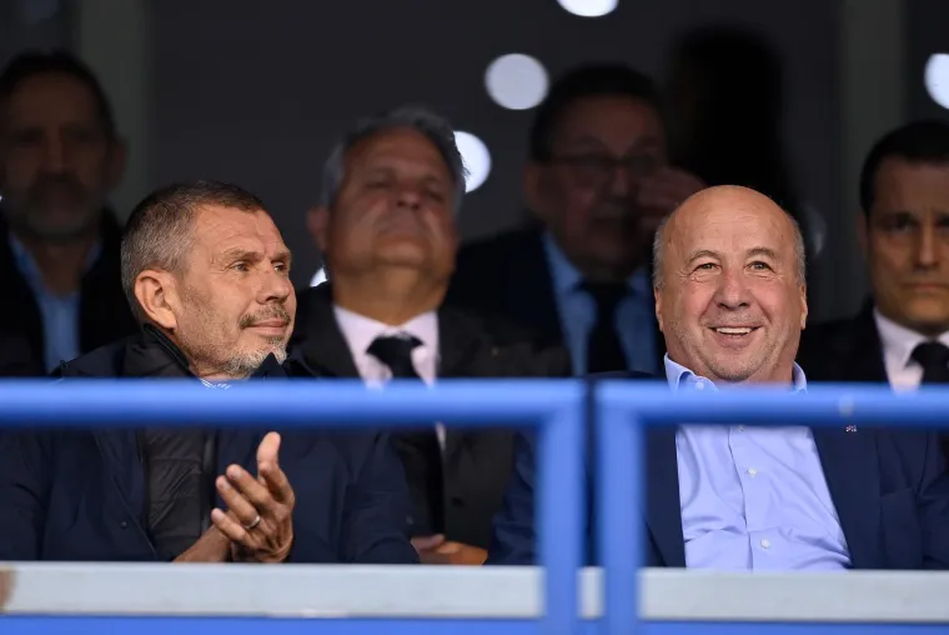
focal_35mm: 400
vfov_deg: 3.4
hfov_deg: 5.1
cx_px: 474
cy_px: 318
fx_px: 10552
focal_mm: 400
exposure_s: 1/800
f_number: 2.8
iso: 2000
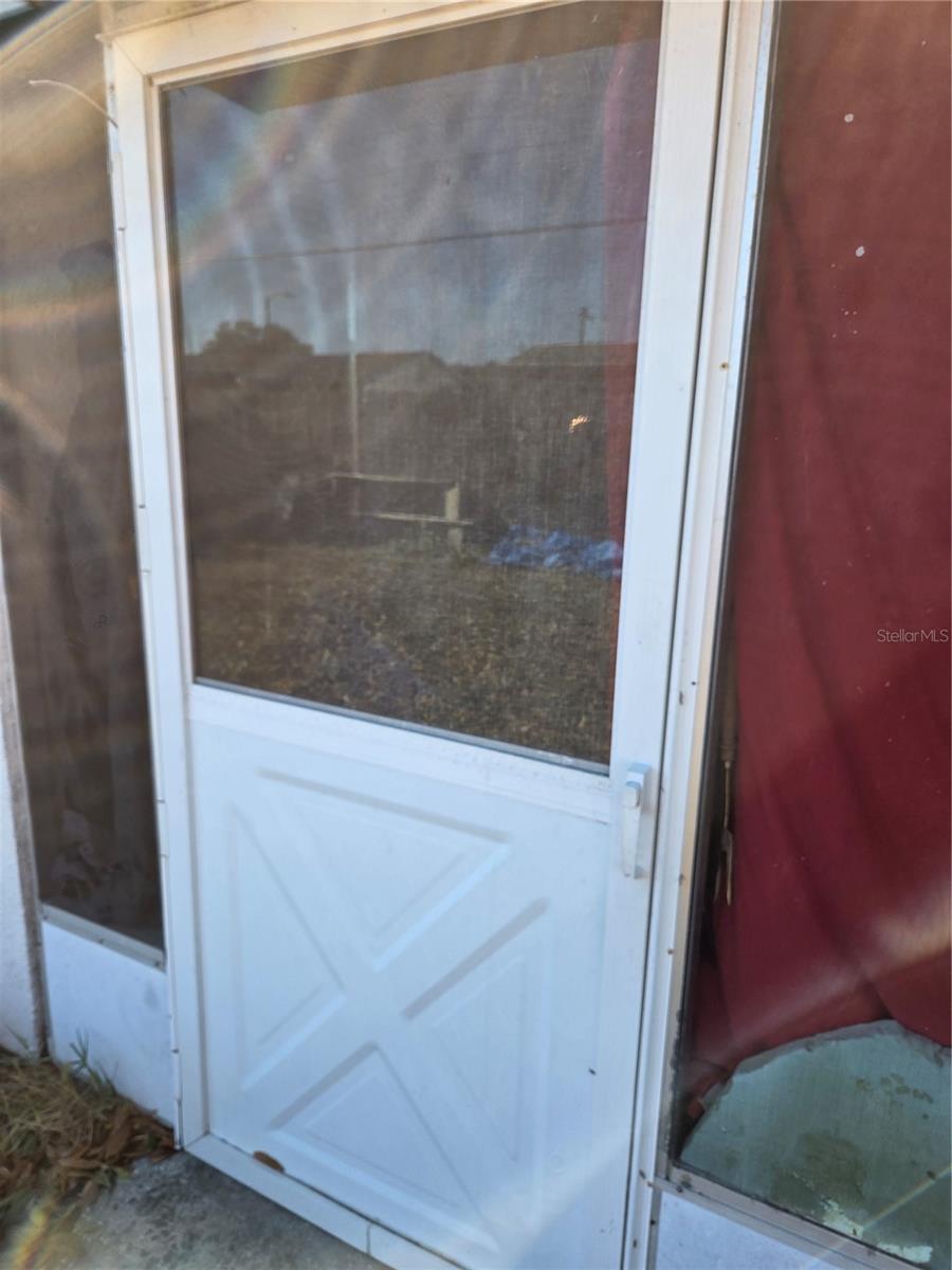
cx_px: 476
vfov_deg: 73.9
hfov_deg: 58.9
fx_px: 843
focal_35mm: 23
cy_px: 635
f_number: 1.8
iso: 80
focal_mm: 5.4
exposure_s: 1/790
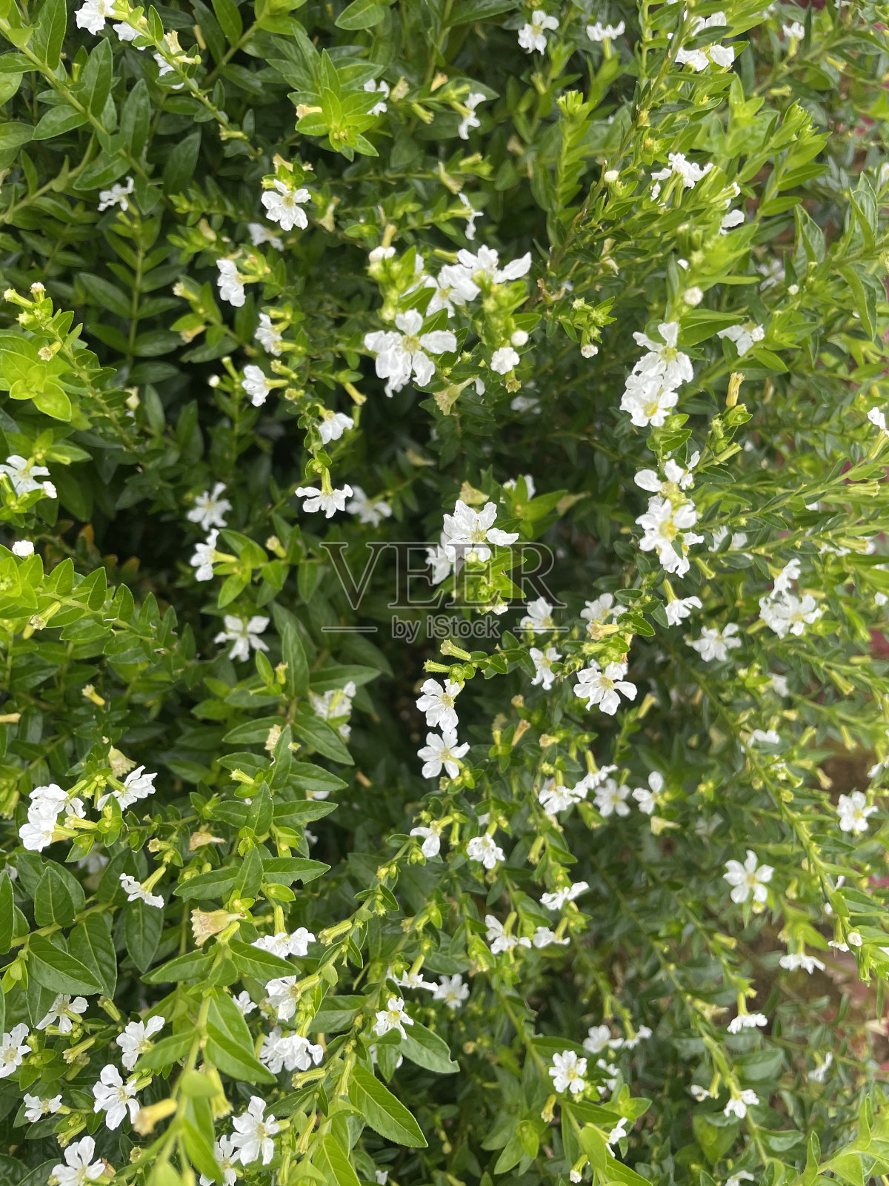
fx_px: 890
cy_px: 593
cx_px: 444
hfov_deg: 53.1
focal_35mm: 26
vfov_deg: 67.3
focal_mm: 4.2
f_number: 1.6
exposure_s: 1/500
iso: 32
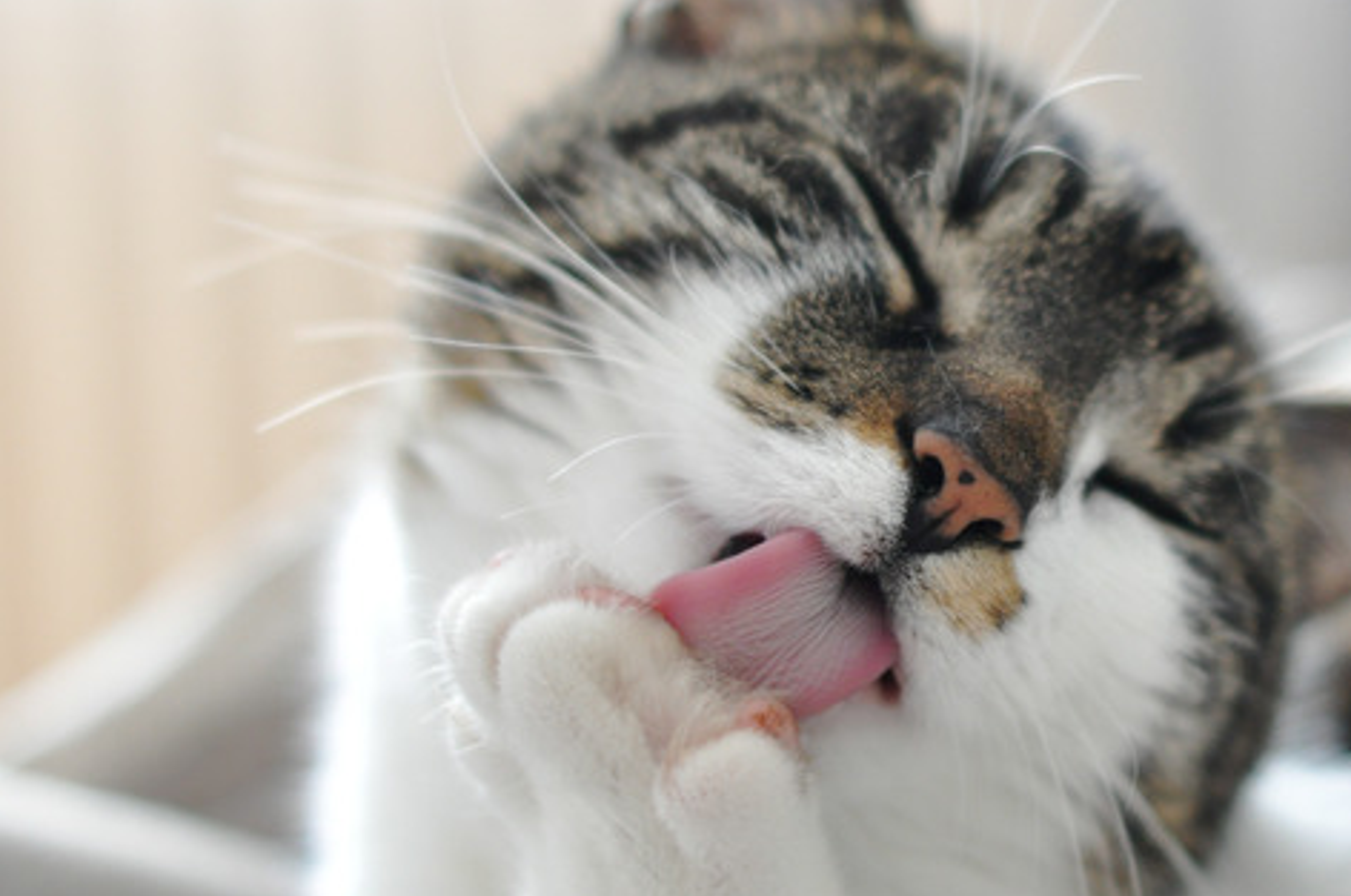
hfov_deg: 16.5
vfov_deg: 11.0
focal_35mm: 124
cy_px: 438
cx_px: 999
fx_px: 4646
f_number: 2.2
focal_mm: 50
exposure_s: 1/200
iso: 1000
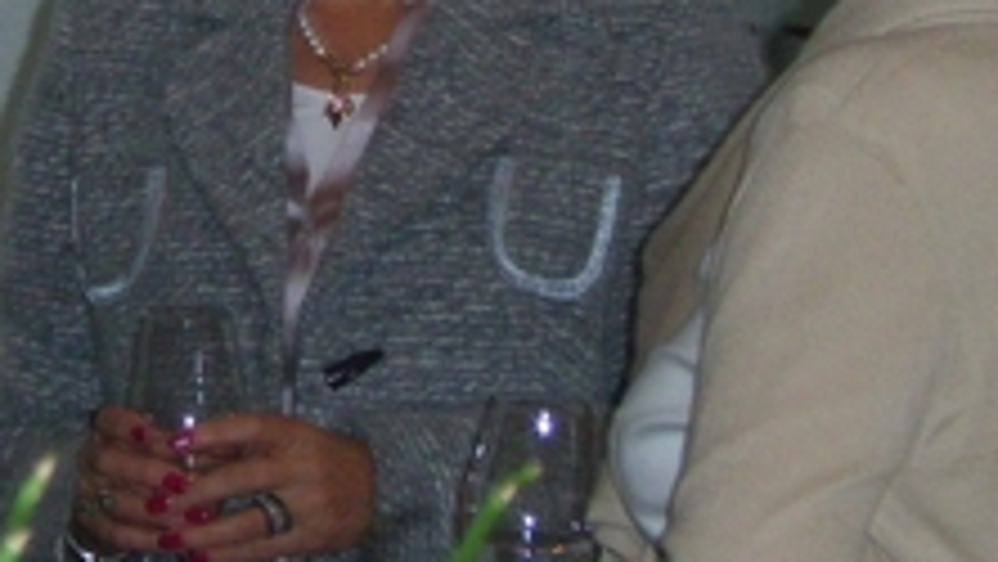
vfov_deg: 4.6
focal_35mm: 265
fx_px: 7014
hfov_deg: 8.1
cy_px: -207
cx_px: 81
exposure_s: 1/50
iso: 150
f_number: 4.5
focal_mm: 18.9
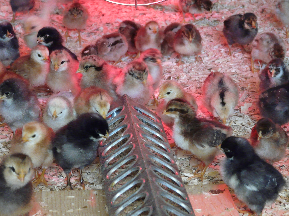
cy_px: 108
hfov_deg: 16.8
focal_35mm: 117
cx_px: 144
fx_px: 977
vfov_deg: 12.7
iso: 400
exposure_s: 1/100
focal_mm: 19.2
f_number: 3.6
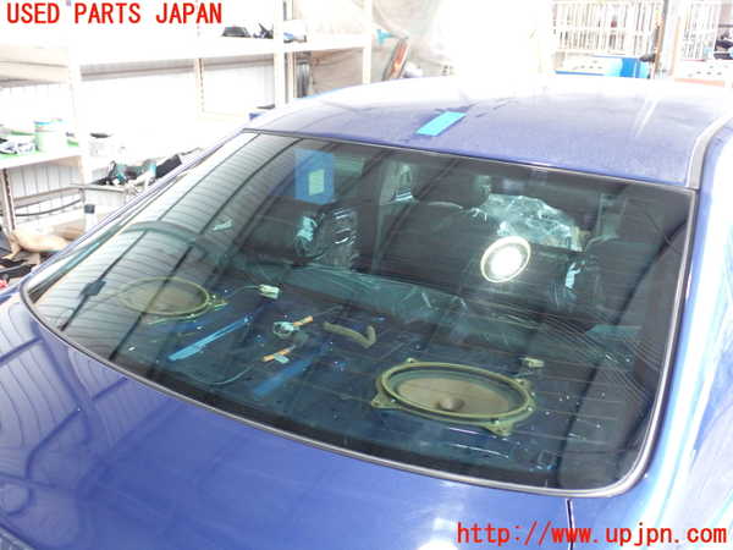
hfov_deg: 51.4
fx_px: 762
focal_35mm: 36
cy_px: 275
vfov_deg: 39.7
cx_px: 366
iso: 400
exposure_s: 1/40
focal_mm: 6.37
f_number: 2.5
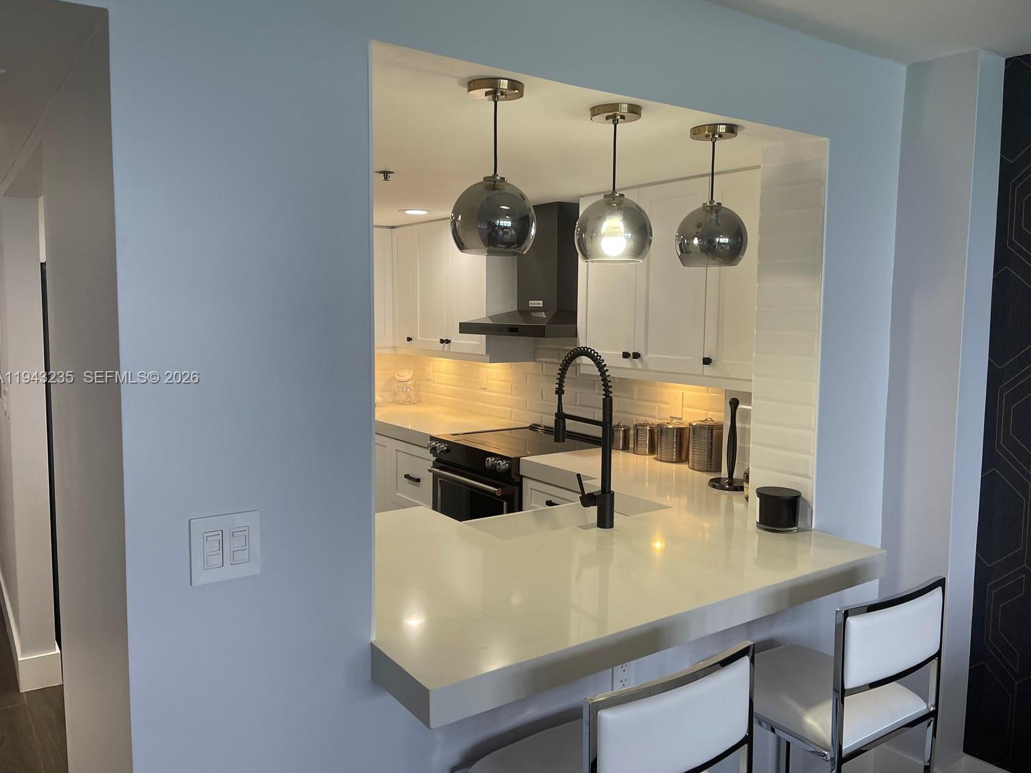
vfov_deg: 51.4
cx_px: 526
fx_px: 804
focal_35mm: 27
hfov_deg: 65.3
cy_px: 378
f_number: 1.6
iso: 100
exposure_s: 1/120
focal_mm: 5.1
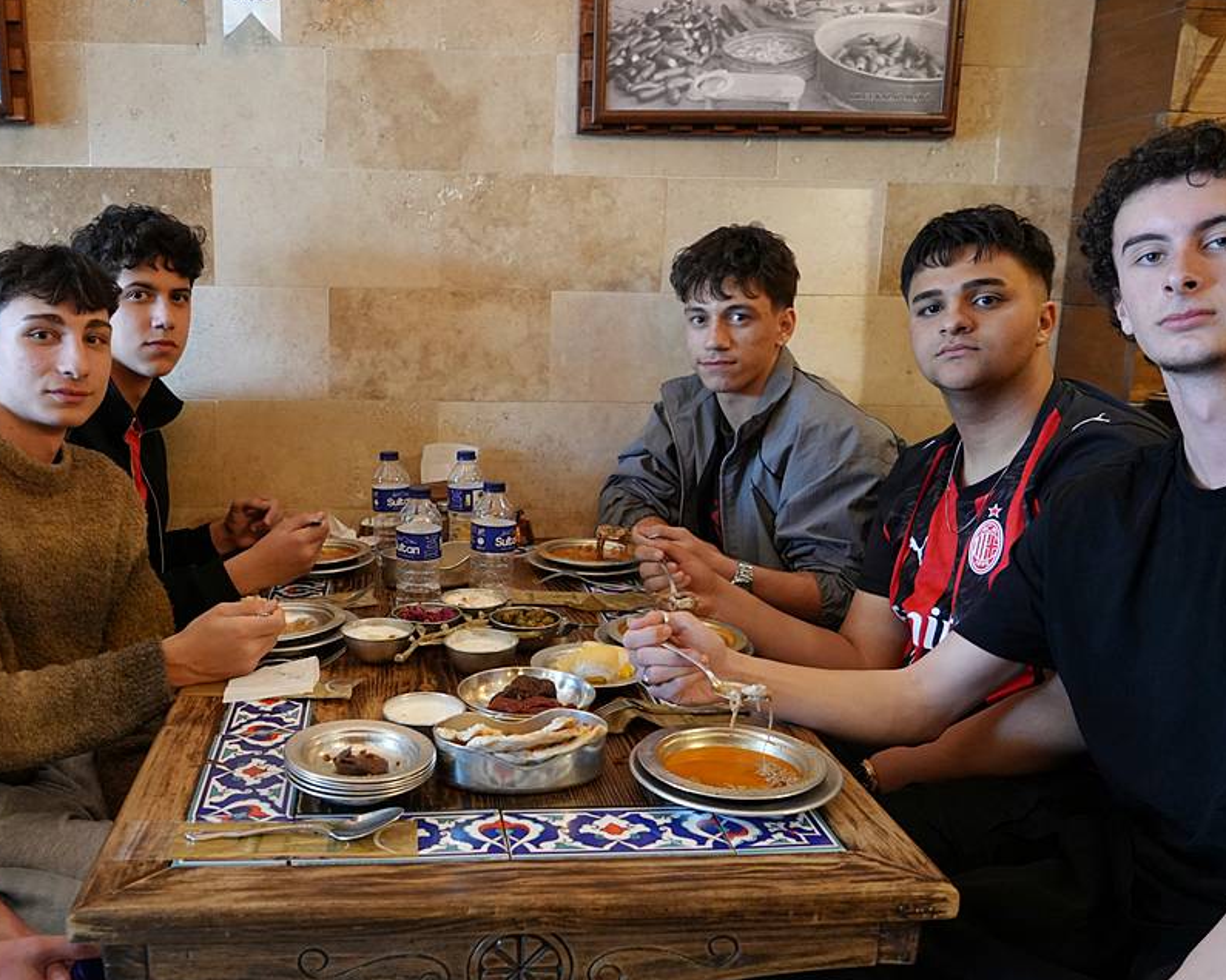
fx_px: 1234
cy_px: 573
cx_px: 458
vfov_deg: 43.2
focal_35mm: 34
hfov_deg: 52.3
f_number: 4
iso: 4000
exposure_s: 1/160
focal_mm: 24
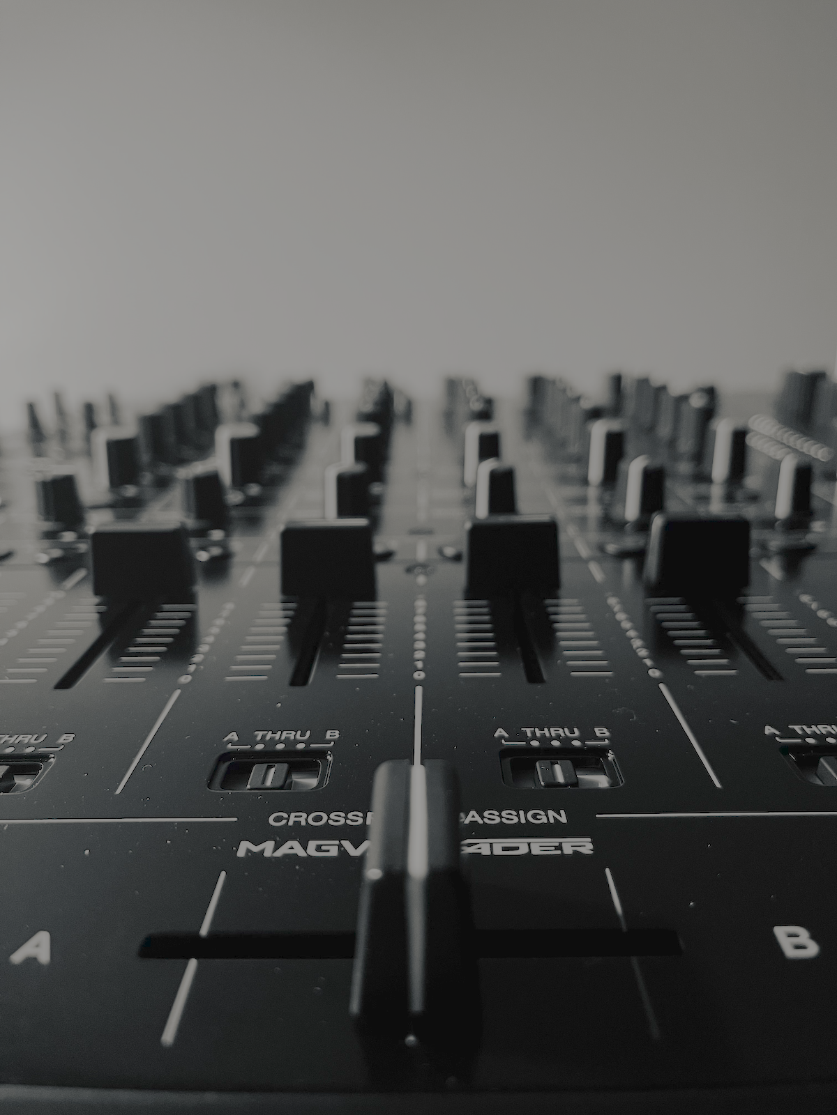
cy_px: 558
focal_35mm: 25
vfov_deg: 69.4
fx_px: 806
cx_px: 418
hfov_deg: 54.9
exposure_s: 1/33
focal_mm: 5.1
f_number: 1.6
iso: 500
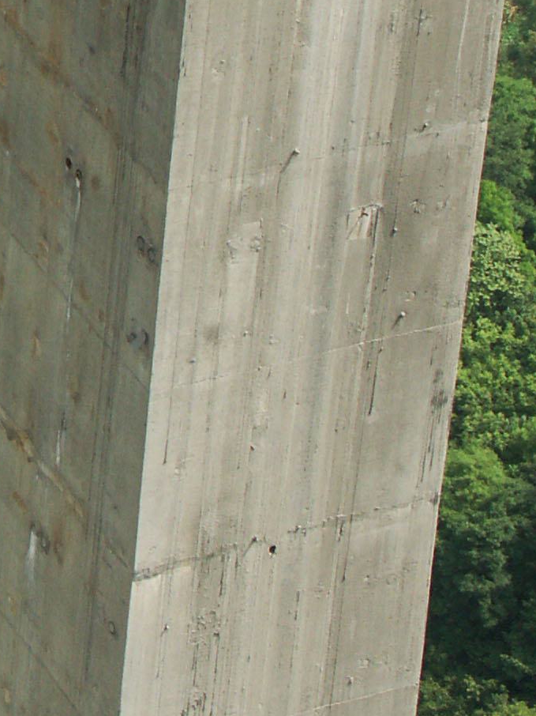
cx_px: -350
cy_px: 16
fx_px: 3945
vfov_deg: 10.3
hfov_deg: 7.6
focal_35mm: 191
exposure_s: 1/200
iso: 64
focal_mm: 13.68
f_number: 6.3
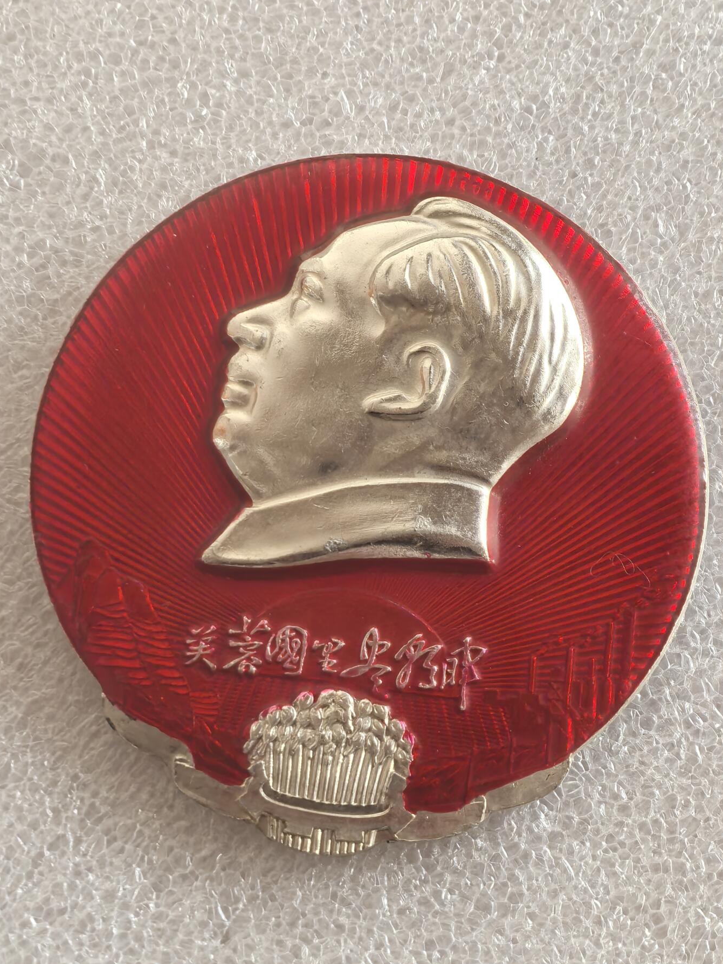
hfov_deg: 10.0
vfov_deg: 13.3
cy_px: 481
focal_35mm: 149
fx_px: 4149
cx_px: 361
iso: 160
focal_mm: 14.6
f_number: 3
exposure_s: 1/50
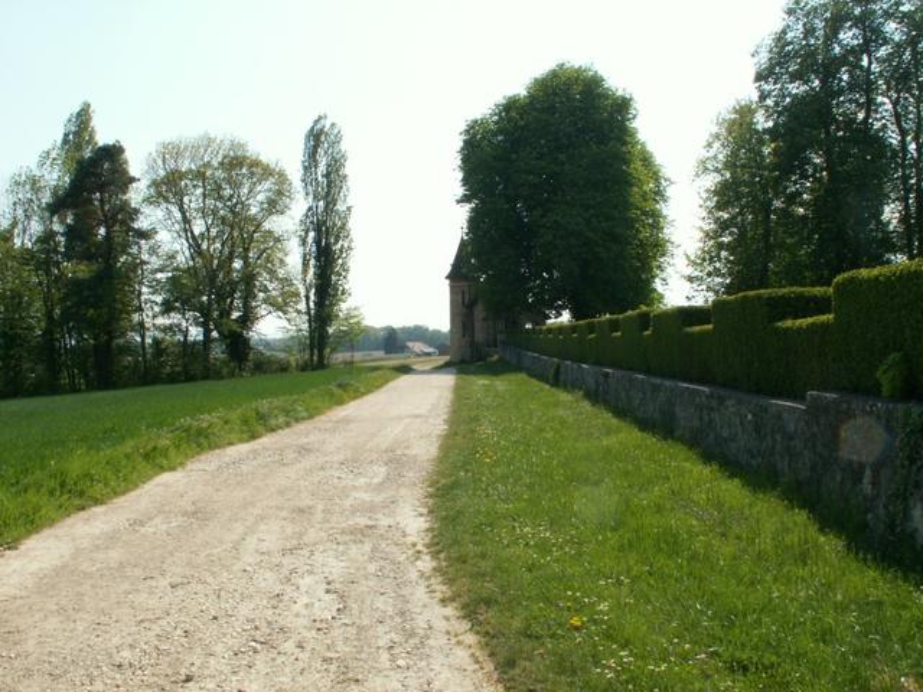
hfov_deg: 52.6
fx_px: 933
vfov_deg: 40.7
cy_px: 346
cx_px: 462
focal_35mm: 35
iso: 50
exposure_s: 1/125
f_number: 8
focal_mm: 5.86
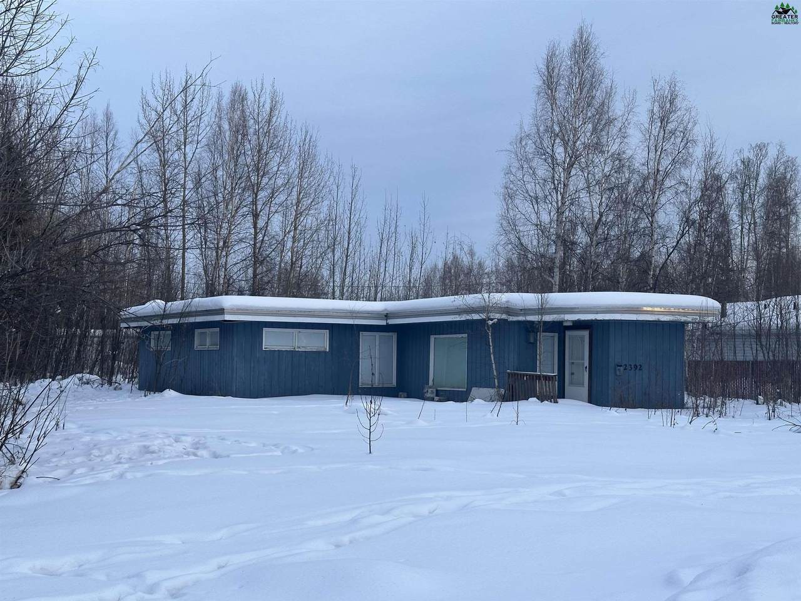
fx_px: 1111
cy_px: 300
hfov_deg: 39.7
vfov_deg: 30.3
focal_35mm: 48
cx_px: 400
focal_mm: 6.86
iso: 64
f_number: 1.78
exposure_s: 1/538
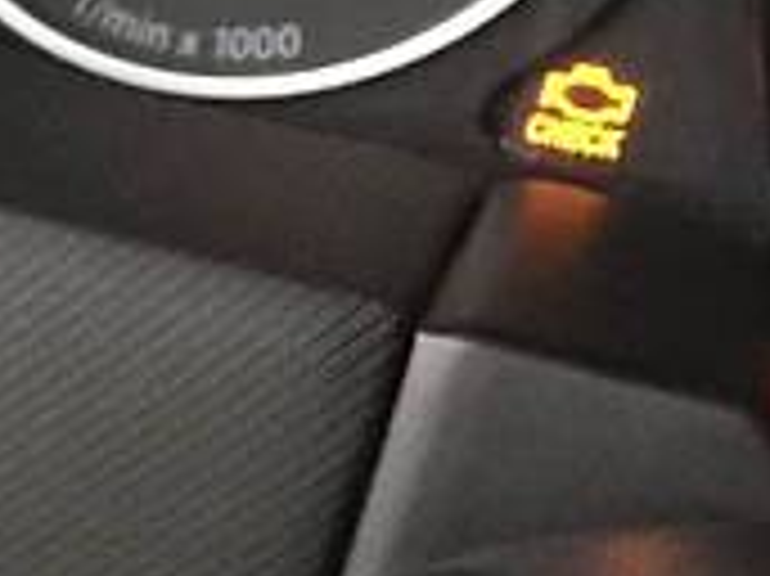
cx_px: -869
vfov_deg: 10.6
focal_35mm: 136
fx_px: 3023
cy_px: 756
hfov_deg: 12.4
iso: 250
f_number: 2.2
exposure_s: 1/17
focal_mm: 4.2
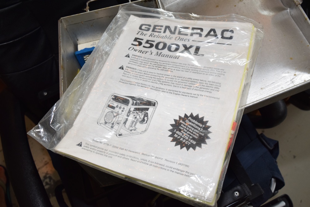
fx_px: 297
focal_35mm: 34
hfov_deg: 55.1
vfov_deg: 38.4
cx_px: 155
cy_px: 104
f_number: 5.6
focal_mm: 23
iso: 800
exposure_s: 1/100
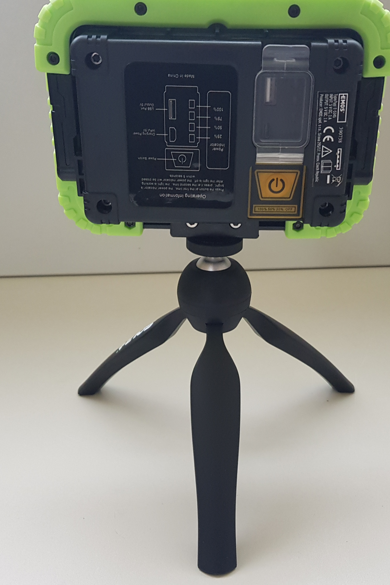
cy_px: 289
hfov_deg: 35.8
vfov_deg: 51.9
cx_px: 234
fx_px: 601
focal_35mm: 37
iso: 200
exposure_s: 1/50
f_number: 1.7
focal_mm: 4.2
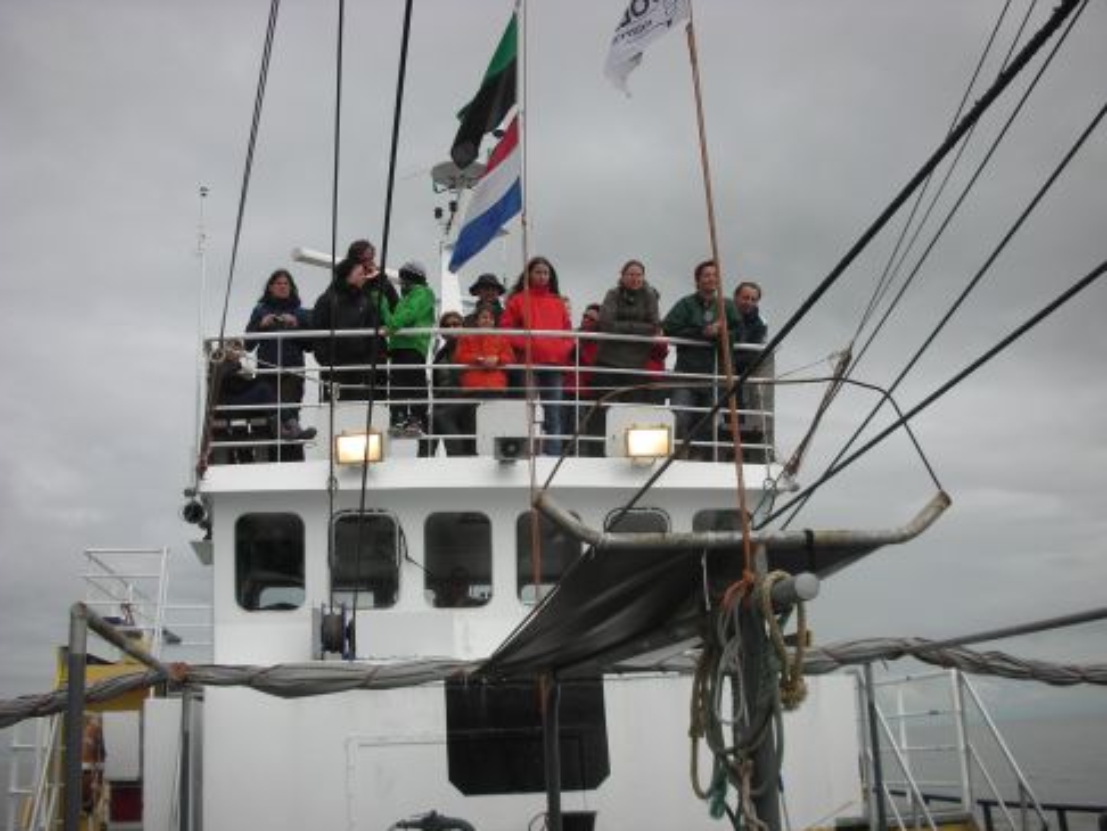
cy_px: 425
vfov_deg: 39.7
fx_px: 1152
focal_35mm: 36
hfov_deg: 51.3
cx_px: 547
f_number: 8.5
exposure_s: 1/152
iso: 50
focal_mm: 5.8
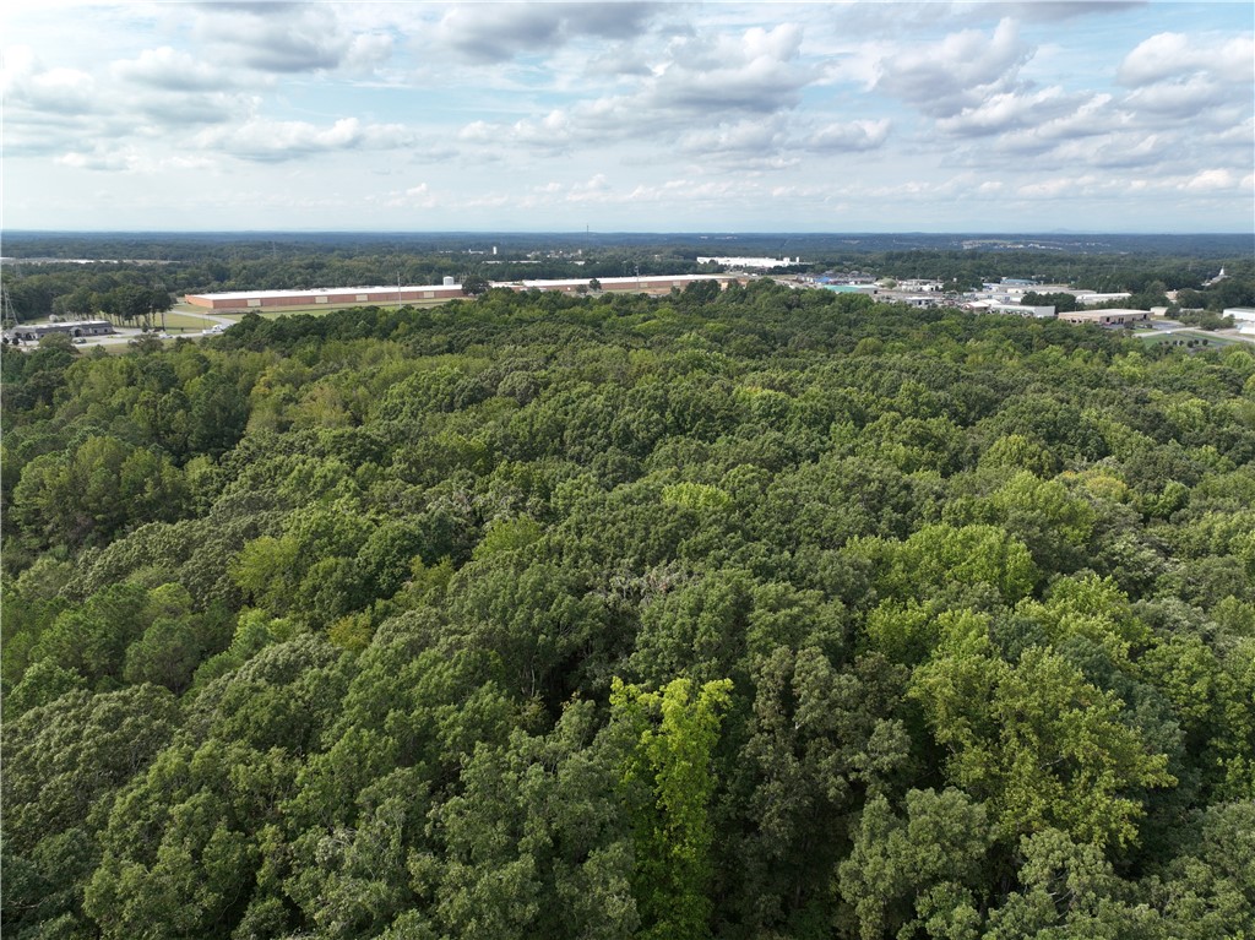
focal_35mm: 24
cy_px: 470
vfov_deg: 56.8
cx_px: 628
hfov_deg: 71.6
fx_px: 870
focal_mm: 12.29
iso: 100
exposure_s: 1/160
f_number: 2.8
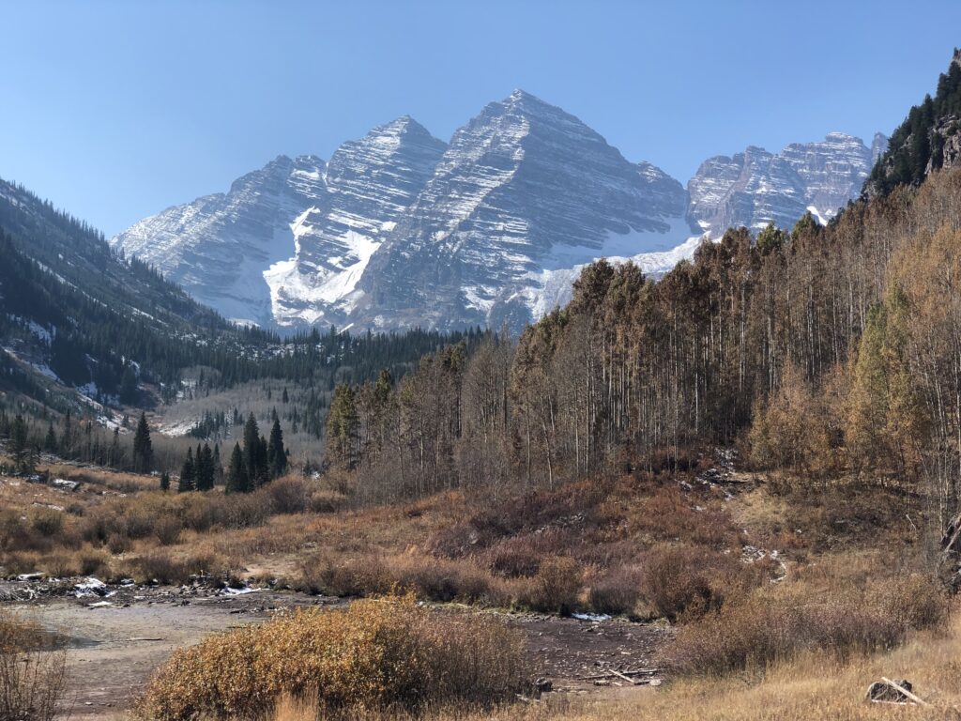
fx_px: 1444
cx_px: 480
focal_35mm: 52
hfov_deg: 36.8
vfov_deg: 28.0
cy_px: 360
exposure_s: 1/952
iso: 16
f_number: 2.4
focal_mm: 6
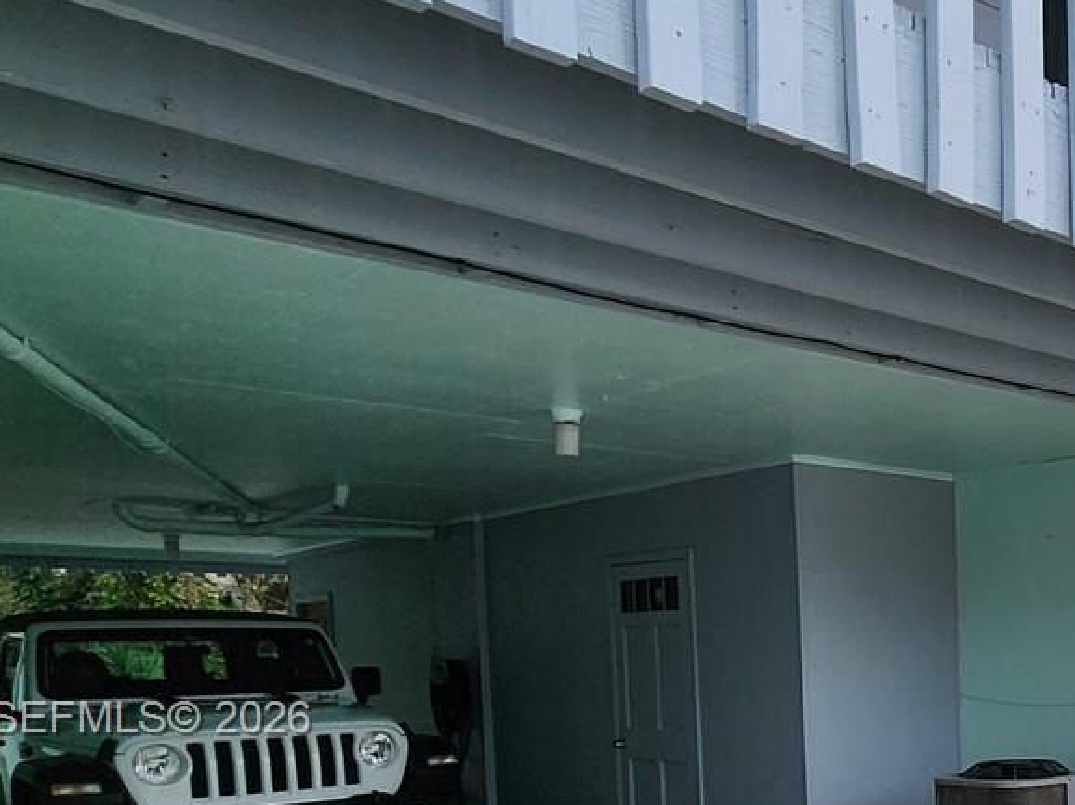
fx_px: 1118
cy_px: 721
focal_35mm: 36
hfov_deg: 40.1
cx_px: 1220
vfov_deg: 37.1
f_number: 2.2
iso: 50
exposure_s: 1/763
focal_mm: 2.2
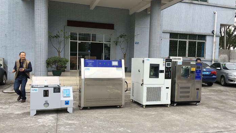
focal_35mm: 32
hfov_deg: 61.0
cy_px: 72
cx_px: 119
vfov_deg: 36.7
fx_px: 200
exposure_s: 1/541
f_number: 2.2
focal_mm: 4.15
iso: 25
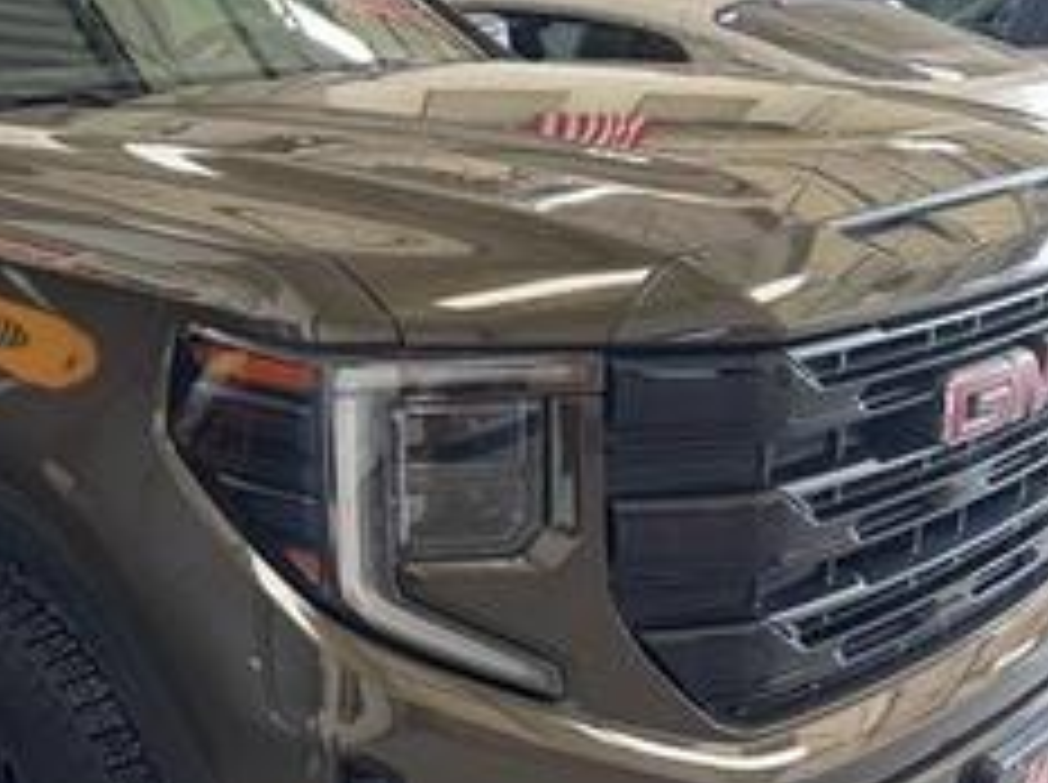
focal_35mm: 52
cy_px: 405
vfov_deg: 28.0
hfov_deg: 35.5
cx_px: 193
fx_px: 1572
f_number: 1.78
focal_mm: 6.76
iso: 200
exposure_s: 1/120
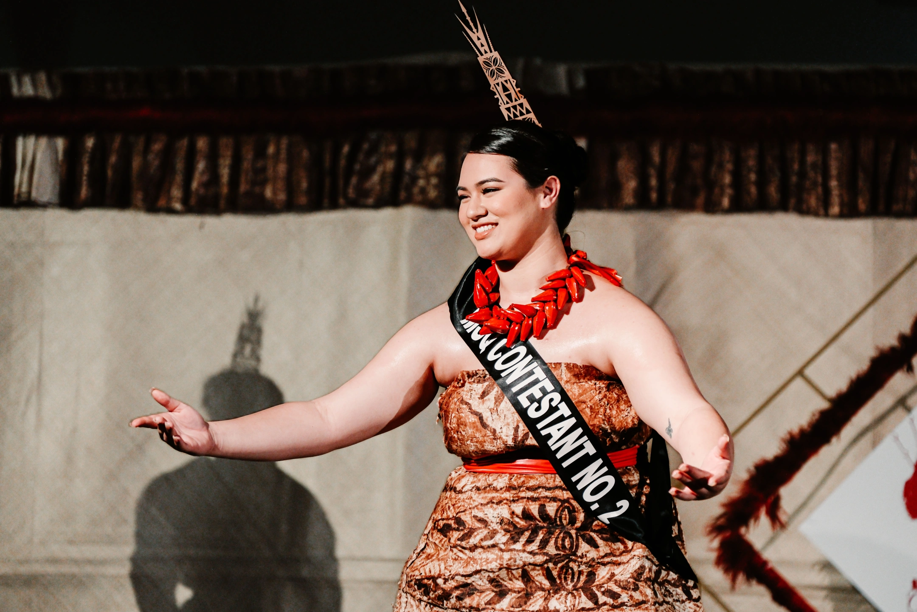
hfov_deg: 14.0
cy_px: 306
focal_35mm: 147
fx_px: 3744
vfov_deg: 9.3
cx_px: 458
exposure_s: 1/250
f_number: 2.8
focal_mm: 98.2
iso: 1000
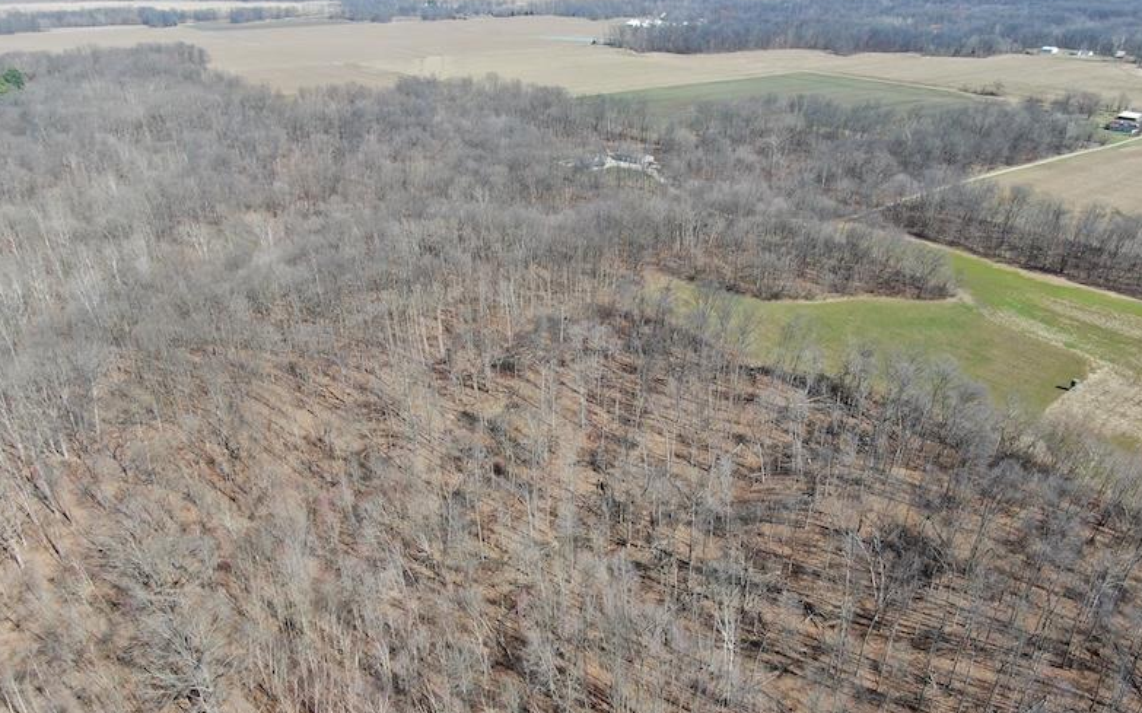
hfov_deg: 70.4
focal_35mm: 26
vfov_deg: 47.4
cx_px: 575
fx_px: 809
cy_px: 414
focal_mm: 4.39
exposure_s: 1/640
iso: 100
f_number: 2.8
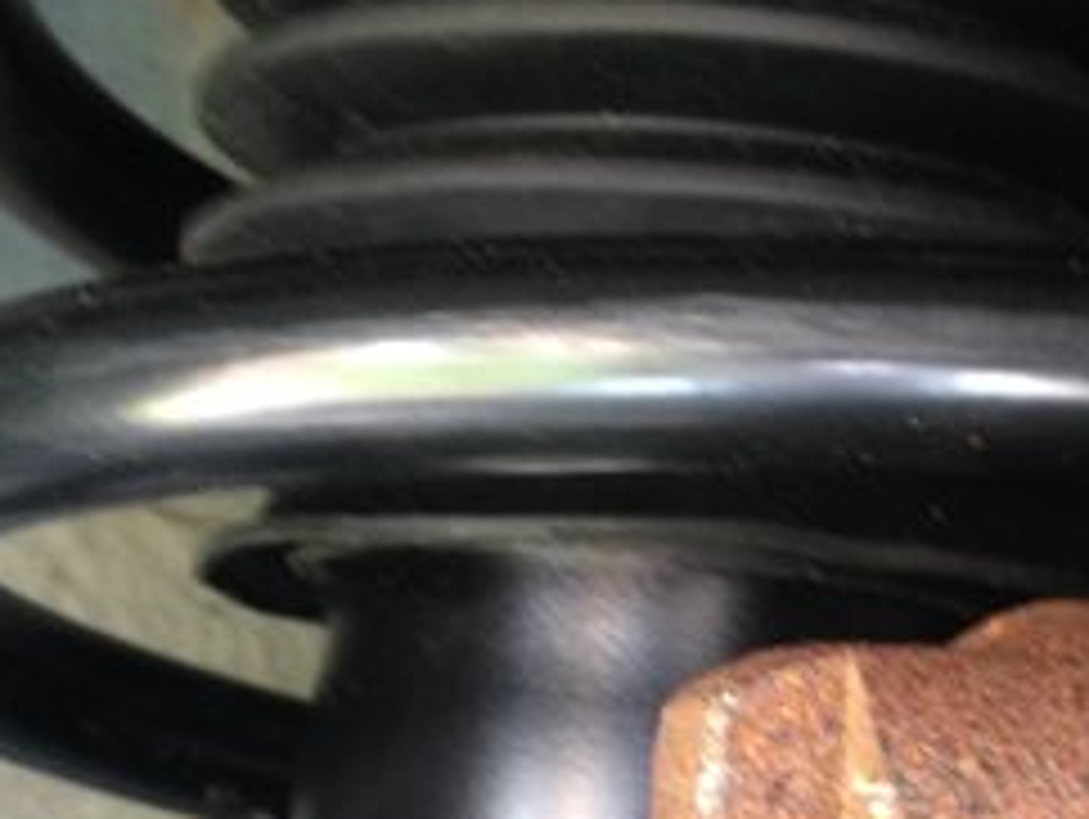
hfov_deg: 17.8
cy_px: 855
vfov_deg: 13.5
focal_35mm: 108
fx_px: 3401
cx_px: 1044
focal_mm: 4.12
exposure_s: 1/20
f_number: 2.4
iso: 125
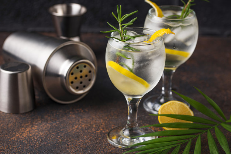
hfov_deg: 19.5
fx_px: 674
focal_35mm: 105
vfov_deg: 13.0
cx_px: 116
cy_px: 77
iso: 100
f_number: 9
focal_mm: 105
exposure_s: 1/125
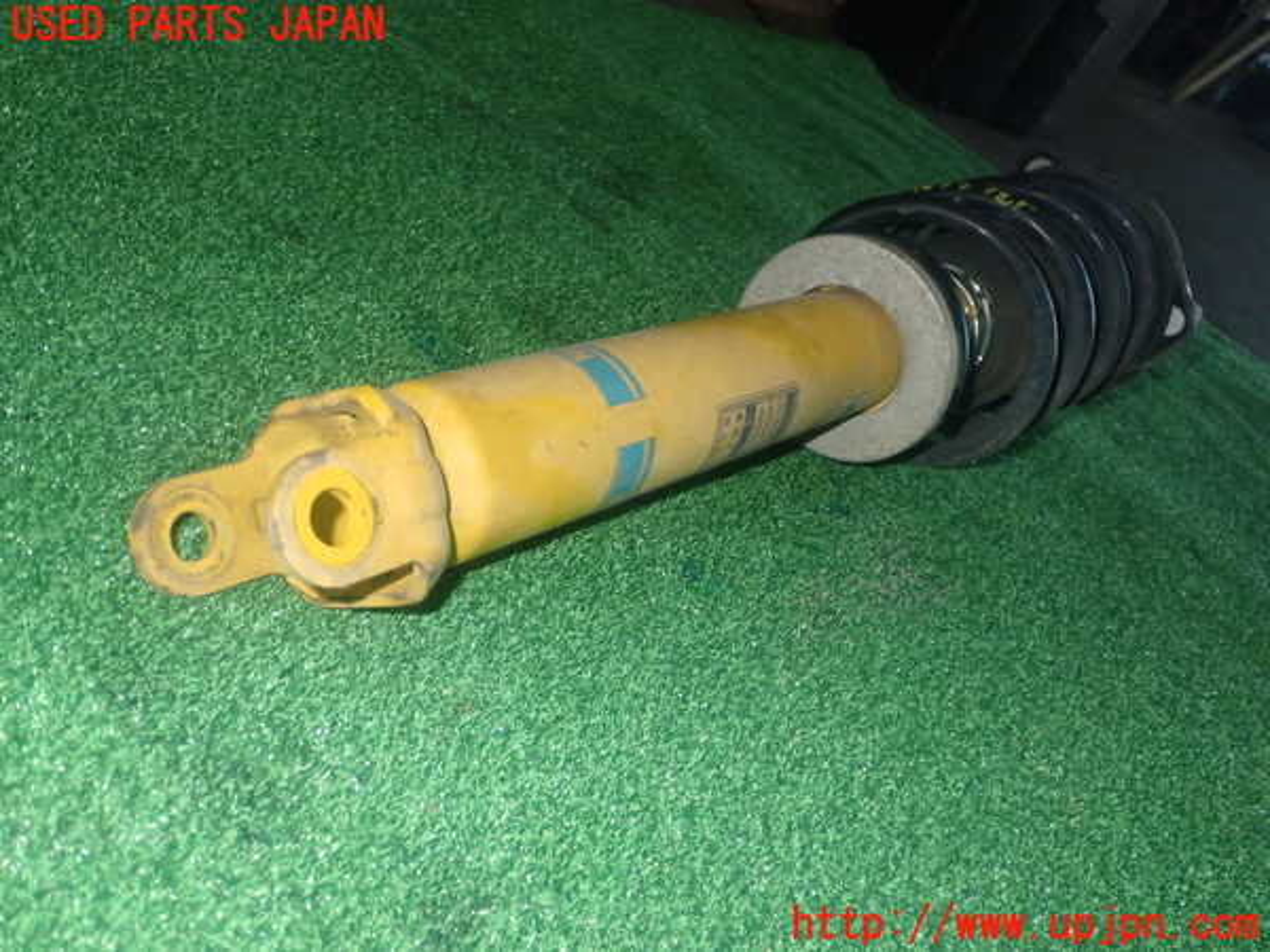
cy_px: 476
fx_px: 1321
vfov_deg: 39.7
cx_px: 635
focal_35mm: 36
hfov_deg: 51.4
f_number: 7.1
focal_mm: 6.37
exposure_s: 1/40
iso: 400
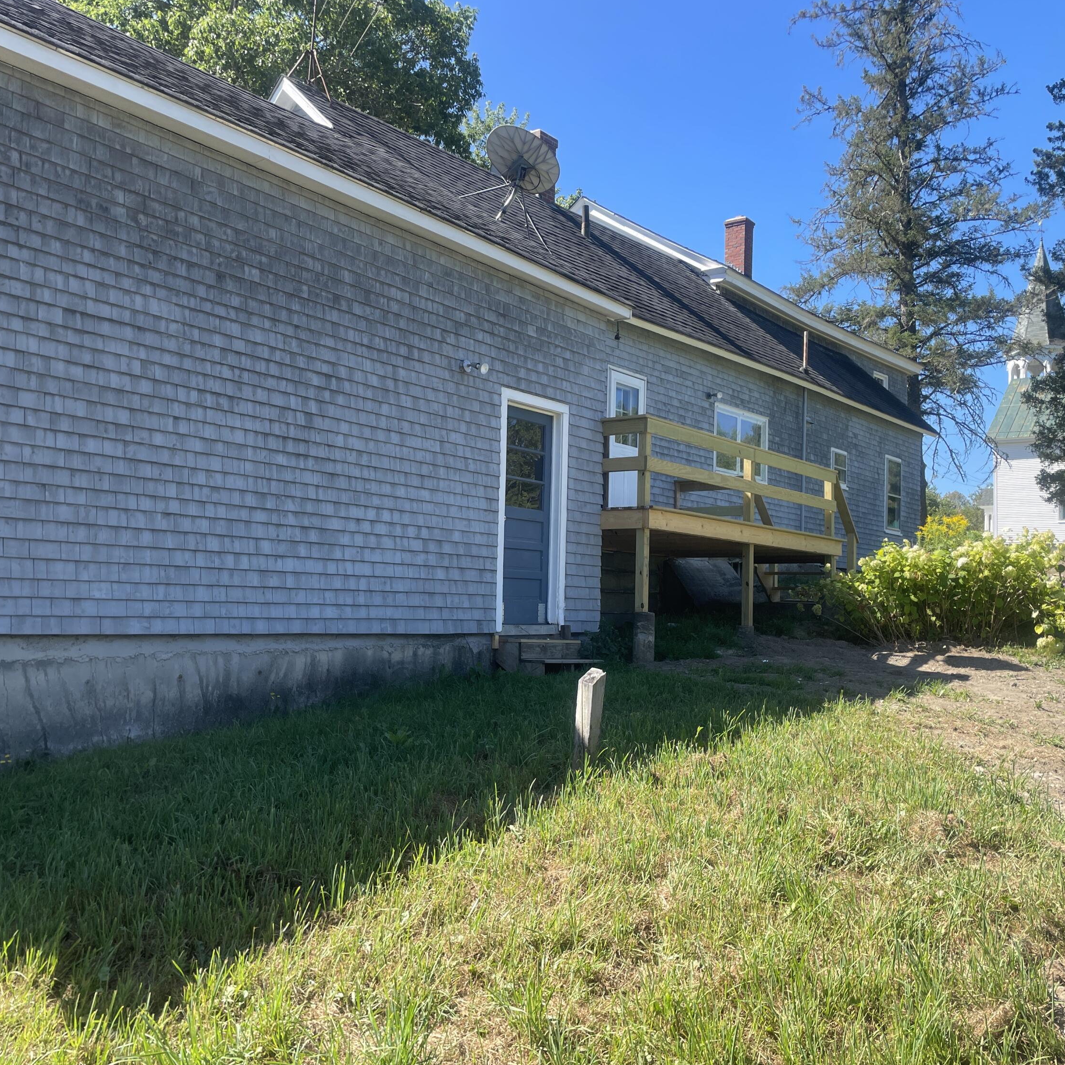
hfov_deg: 52.5
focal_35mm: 31
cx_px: 530
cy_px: 532
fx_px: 1079
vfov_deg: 52.5
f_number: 1.6
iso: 32
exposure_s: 1/955
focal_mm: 4.2
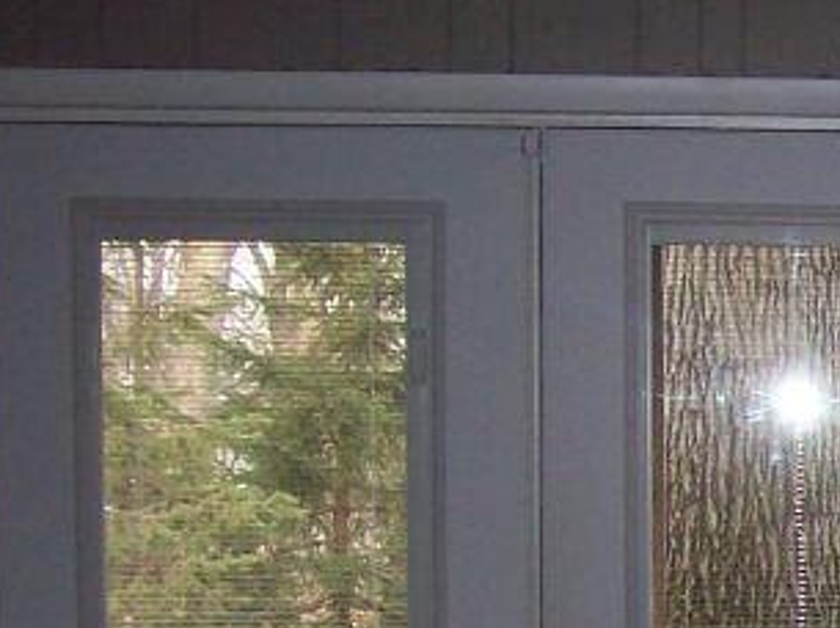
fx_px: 2933
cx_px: 1377
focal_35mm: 121
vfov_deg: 12.0
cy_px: 700
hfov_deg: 14.8
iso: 80
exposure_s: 1/64
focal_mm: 6
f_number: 2.7
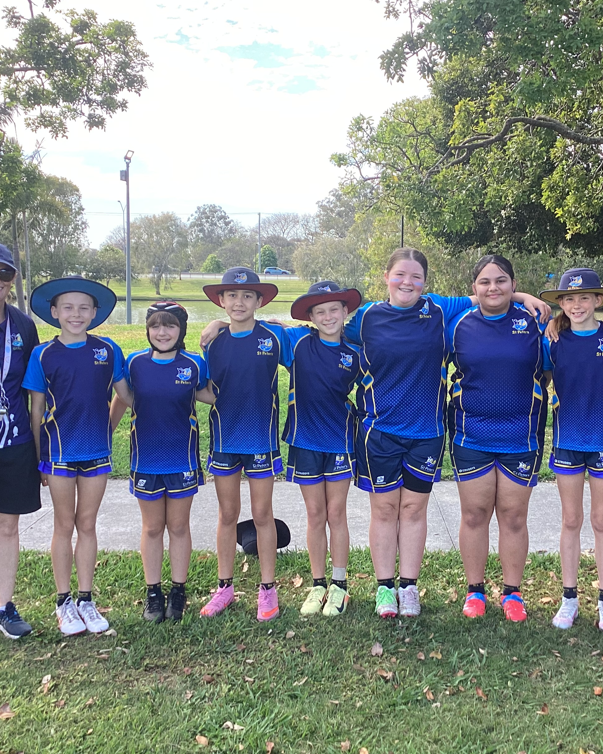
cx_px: 360
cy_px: 380
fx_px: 915
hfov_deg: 36.4
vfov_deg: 44.8
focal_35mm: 41
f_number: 2.4
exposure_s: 1/165
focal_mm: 3.3
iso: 25
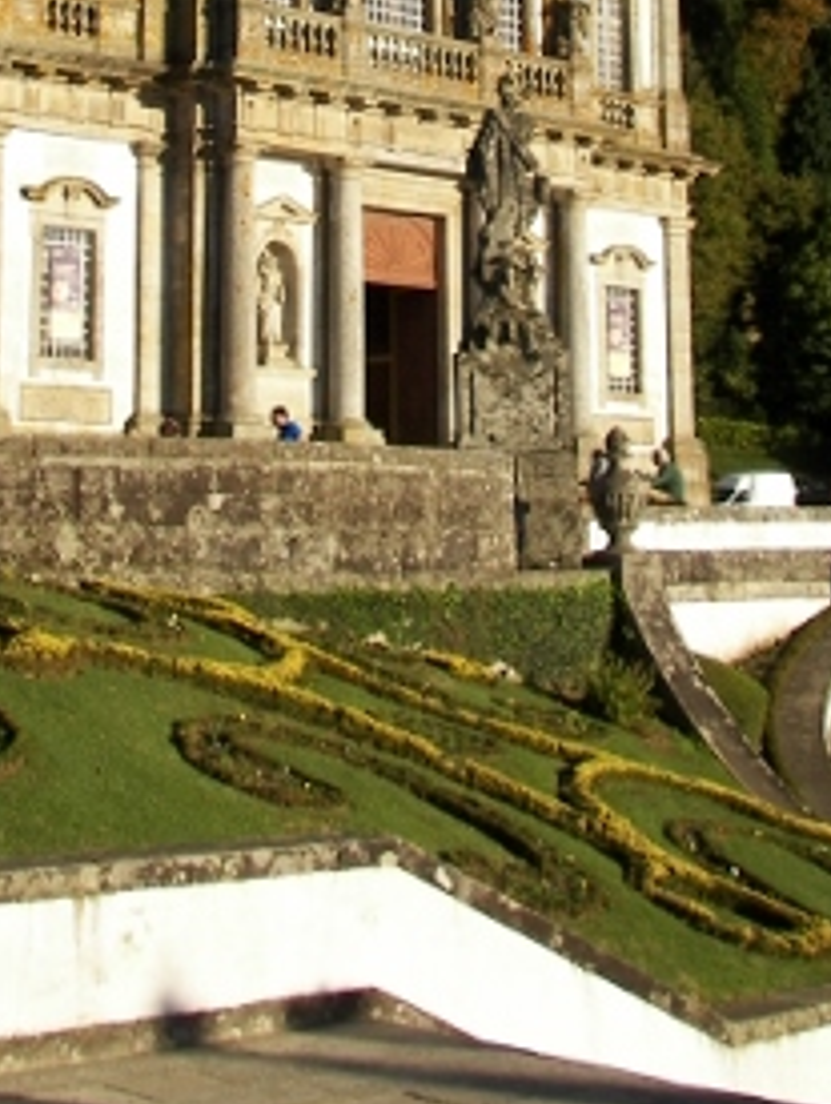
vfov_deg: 25.9
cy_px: 60
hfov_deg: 20.5
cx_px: 343
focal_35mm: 72
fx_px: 2299
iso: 50
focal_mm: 6
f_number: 2.8
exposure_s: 1/800
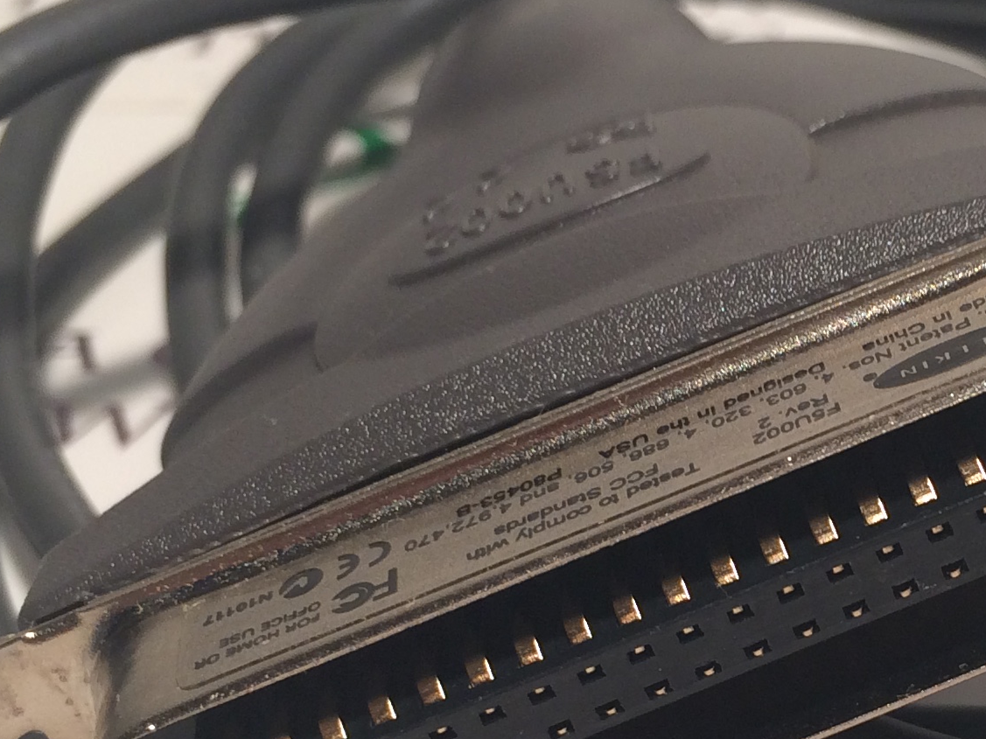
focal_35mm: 84
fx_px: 2392
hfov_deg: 22.5
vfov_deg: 17.4
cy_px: 589
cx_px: 942
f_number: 2.2
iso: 40
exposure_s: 1/120
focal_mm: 4.15
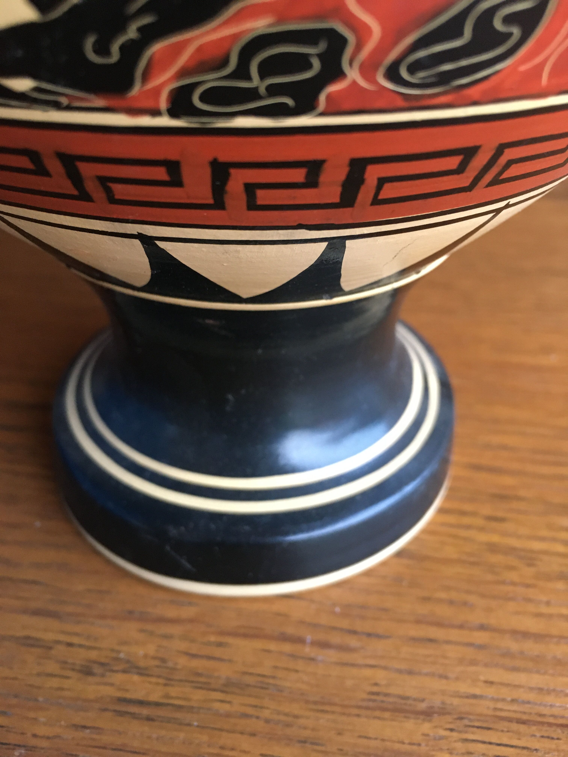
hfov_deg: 48.2
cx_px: 284
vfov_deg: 61.7
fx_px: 634
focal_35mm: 29
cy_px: 378
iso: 200
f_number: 2.2
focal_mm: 4.15
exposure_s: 1/17
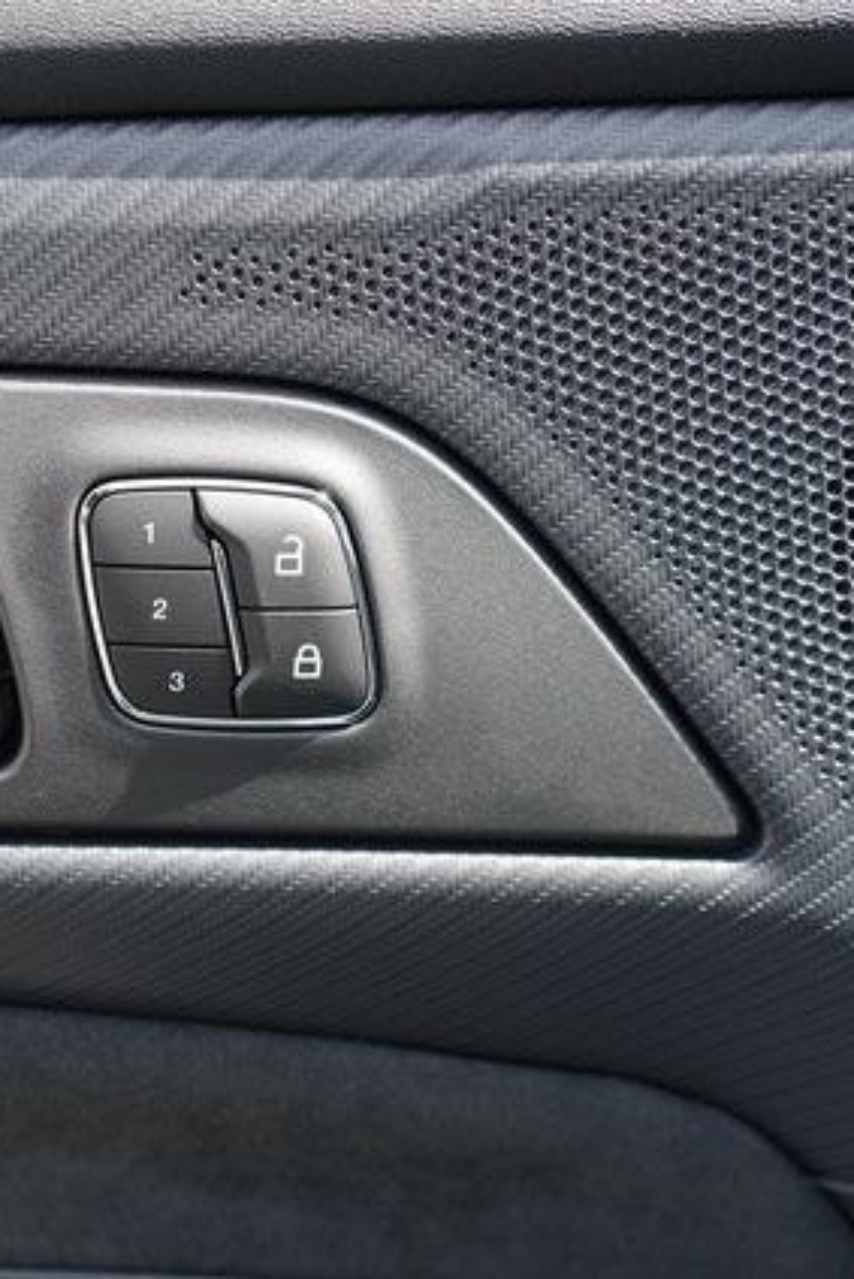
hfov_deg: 18.3
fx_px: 2631
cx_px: 202
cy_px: 638
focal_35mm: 74
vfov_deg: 27.3
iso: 160
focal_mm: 49
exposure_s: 1/160
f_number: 4
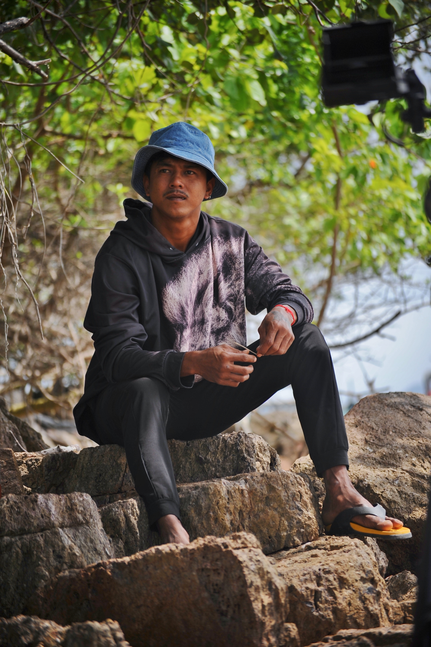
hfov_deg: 9.5
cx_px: 216
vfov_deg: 14.2
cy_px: 324
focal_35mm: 145
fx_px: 2607
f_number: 5
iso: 200
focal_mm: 145
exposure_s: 1/640
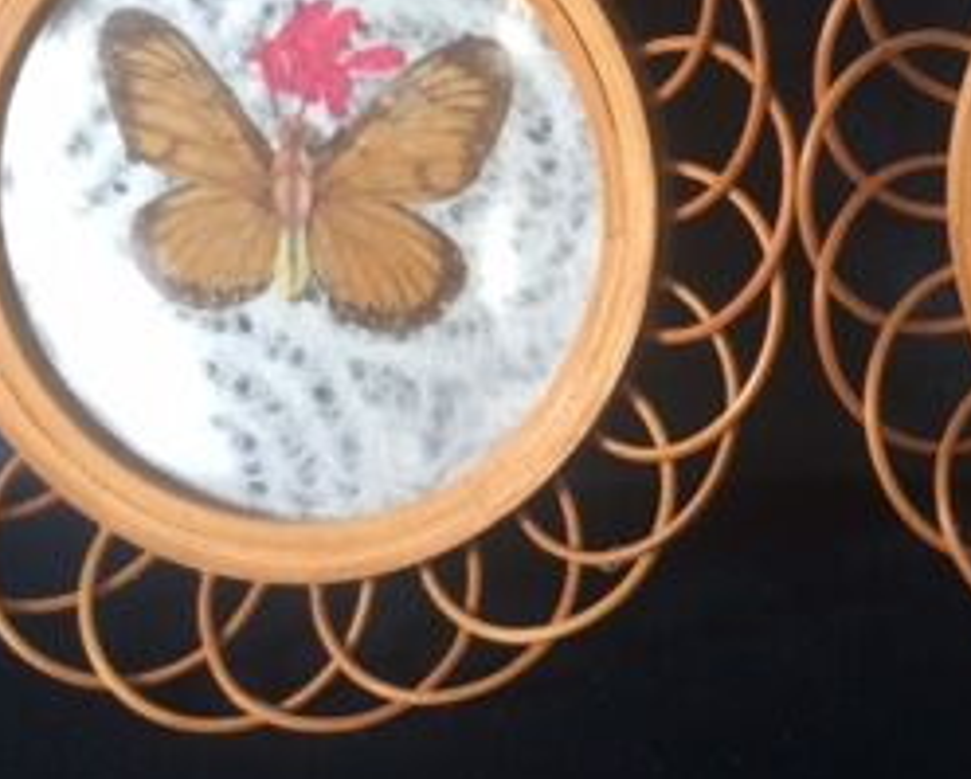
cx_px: 834
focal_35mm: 73
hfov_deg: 25.4
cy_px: 364
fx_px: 2100
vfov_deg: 21.0
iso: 50
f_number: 2.2
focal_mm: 4.15
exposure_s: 1/33
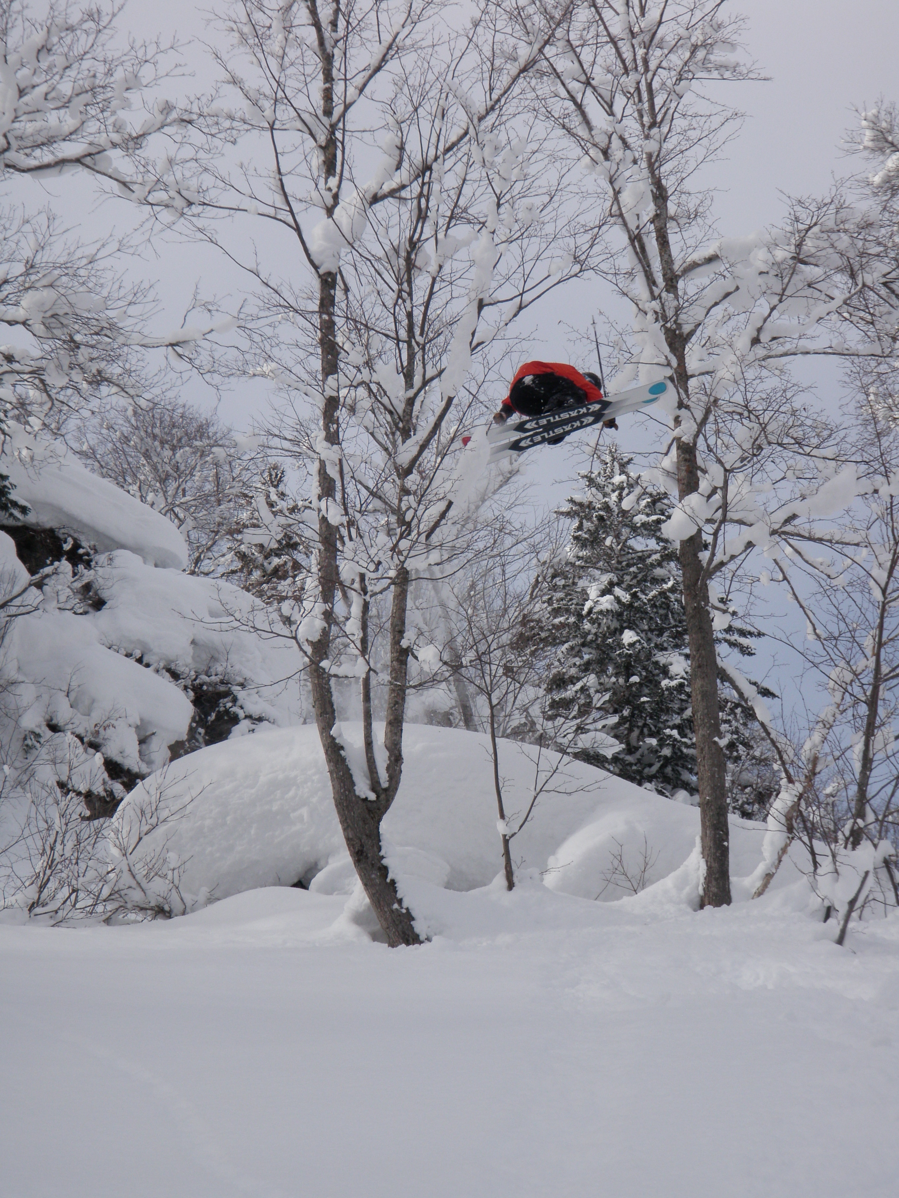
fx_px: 3532
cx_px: 450
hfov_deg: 14.5
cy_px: 599
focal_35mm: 102
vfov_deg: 19.3
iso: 64
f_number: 5.1
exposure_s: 1/500
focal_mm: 18.2
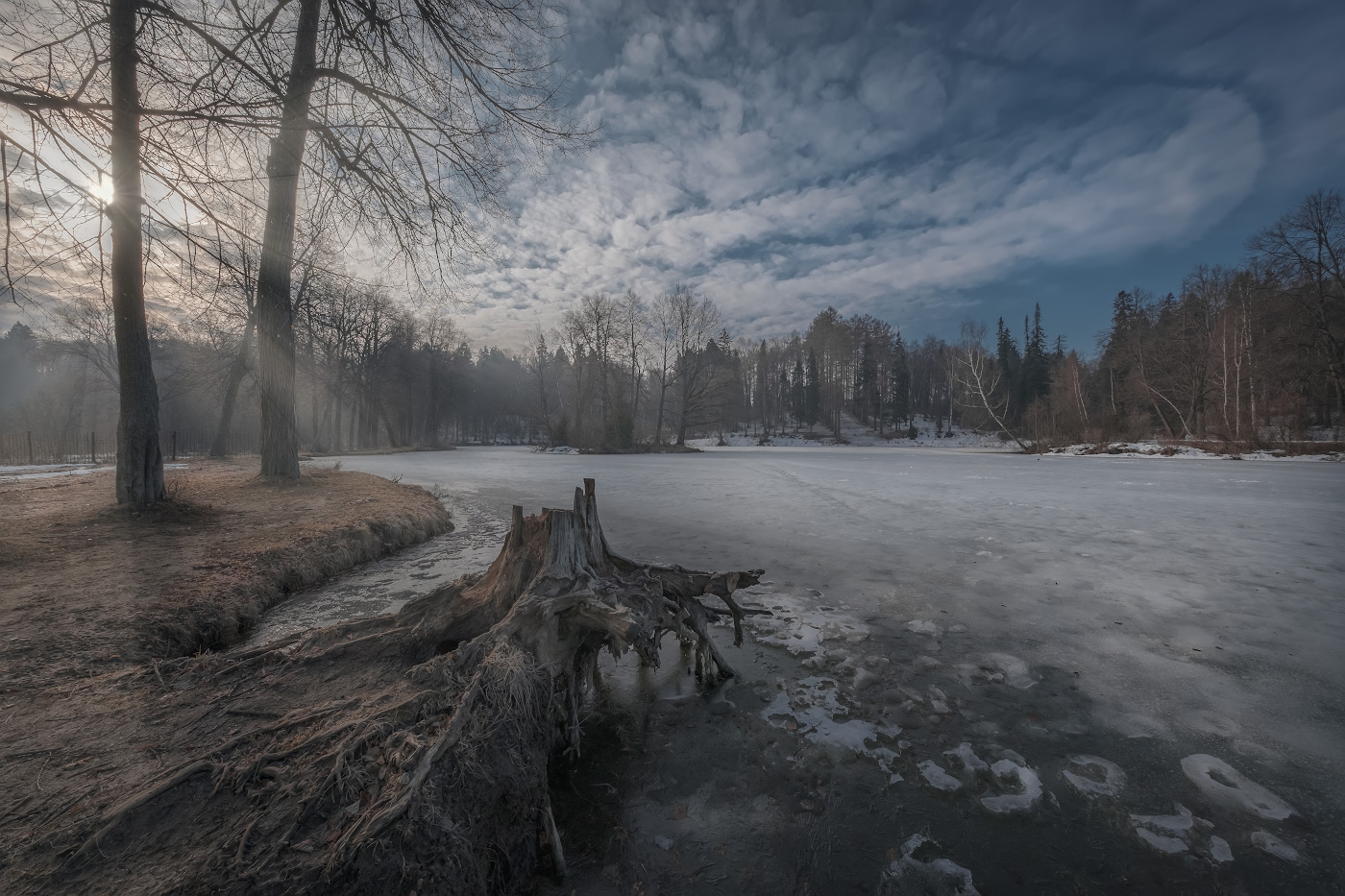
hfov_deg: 112.6
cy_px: 448
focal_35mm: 12
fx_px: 448
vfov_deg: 90.0
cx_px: 672
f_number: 11
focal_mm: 8
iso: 800
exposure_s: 1/340
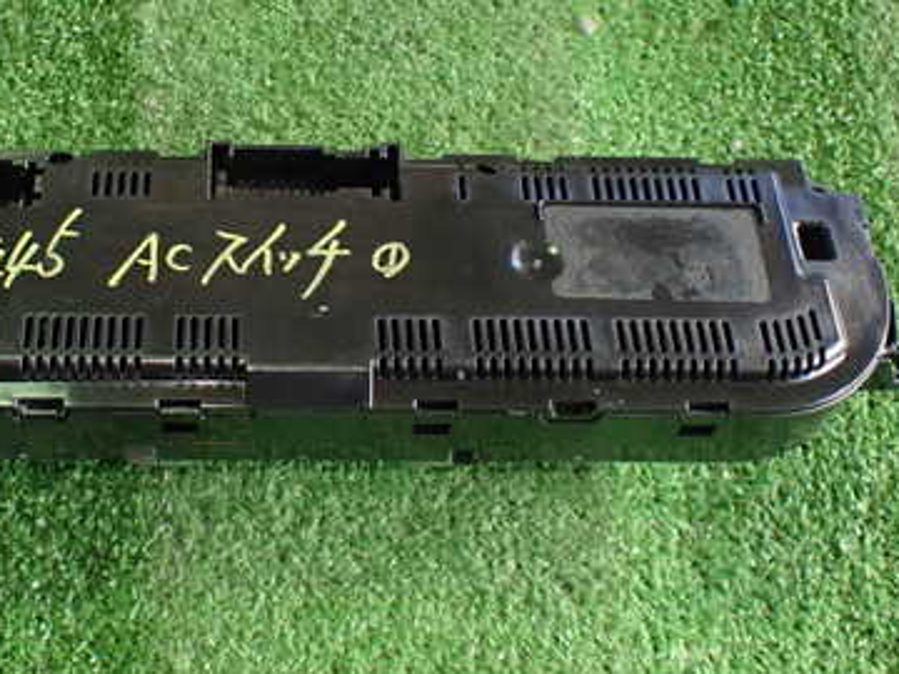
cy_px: 242
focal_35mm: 50
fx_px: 1299
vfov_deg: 29.0
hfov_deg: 37.7
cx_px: 282
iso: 800
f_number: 2.3
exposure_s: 1/100
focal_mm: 5.4
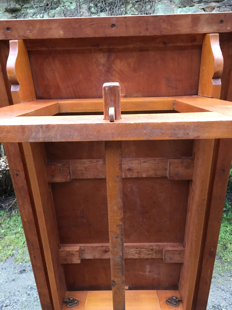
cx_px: 116
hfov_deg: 48.2
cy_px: 155
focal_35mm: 29
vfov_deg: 61.7
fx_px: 259
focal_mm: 4.15
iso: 80
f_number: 2.2
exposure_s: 1/33
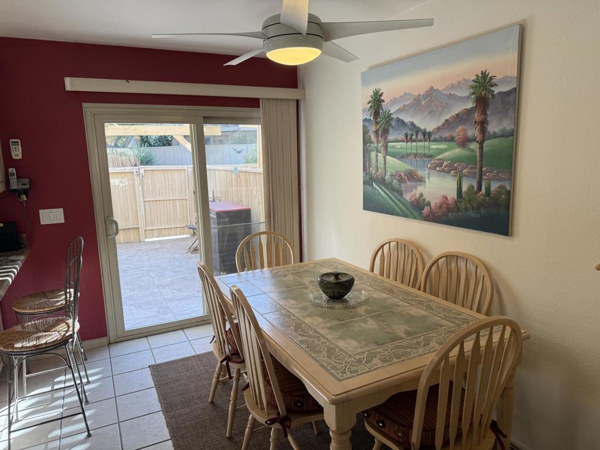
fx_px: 416
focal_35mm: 24
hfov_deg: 71.6
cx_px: 300
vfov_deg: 56.8
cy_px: 225
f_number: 1.78
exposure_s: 1/166
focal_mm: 6.76
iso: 64
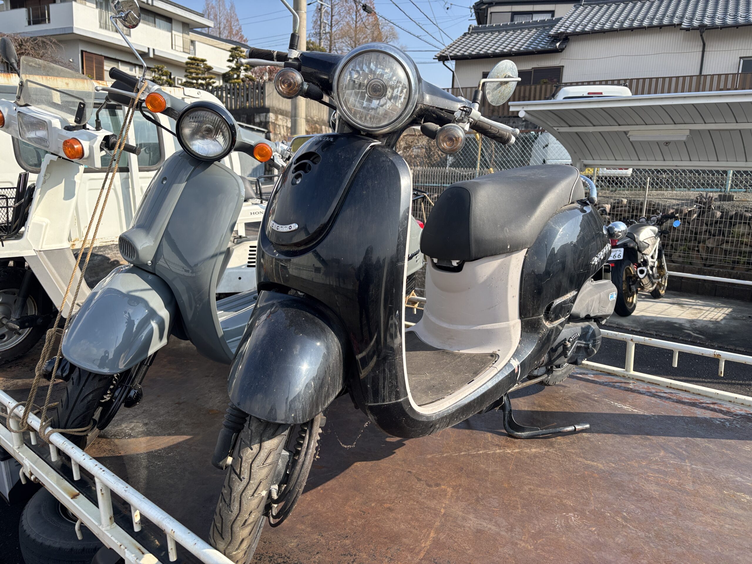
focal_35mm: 26
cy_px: 282
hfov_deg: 67.3
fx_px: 565
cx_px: 376
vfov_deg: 53.1
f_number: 1.6
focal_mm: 5.96
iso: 50
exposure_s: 1/1248
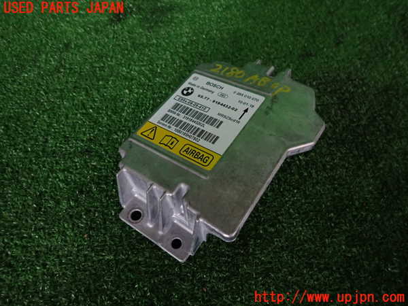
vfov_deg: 54.9
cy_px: 153
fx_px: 295
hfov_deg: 69.4
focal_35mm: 25
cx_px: 204
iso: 320
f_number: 2
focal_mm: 4.5
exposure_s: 1/30
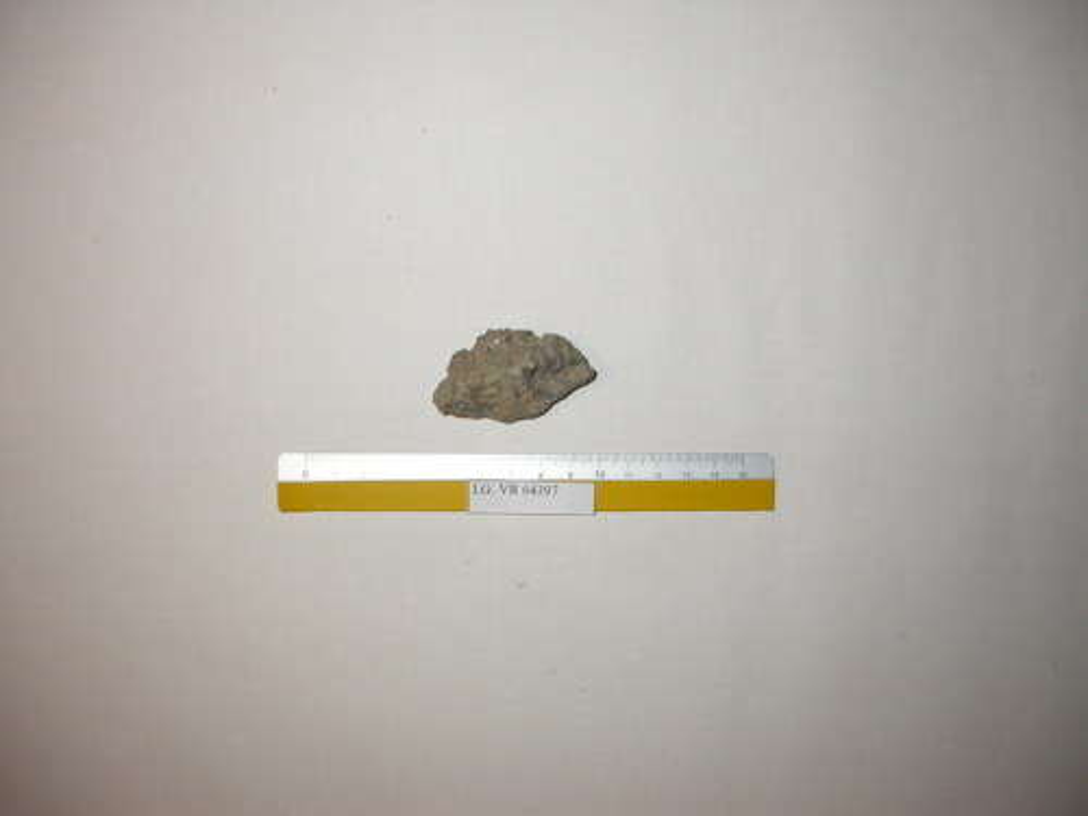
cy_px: 408
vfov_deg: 37.7
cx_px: 544
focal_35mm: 38
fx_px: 1194
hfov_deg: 49.0
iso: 100
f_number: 2.6
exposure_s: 1/60
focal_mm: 7.85
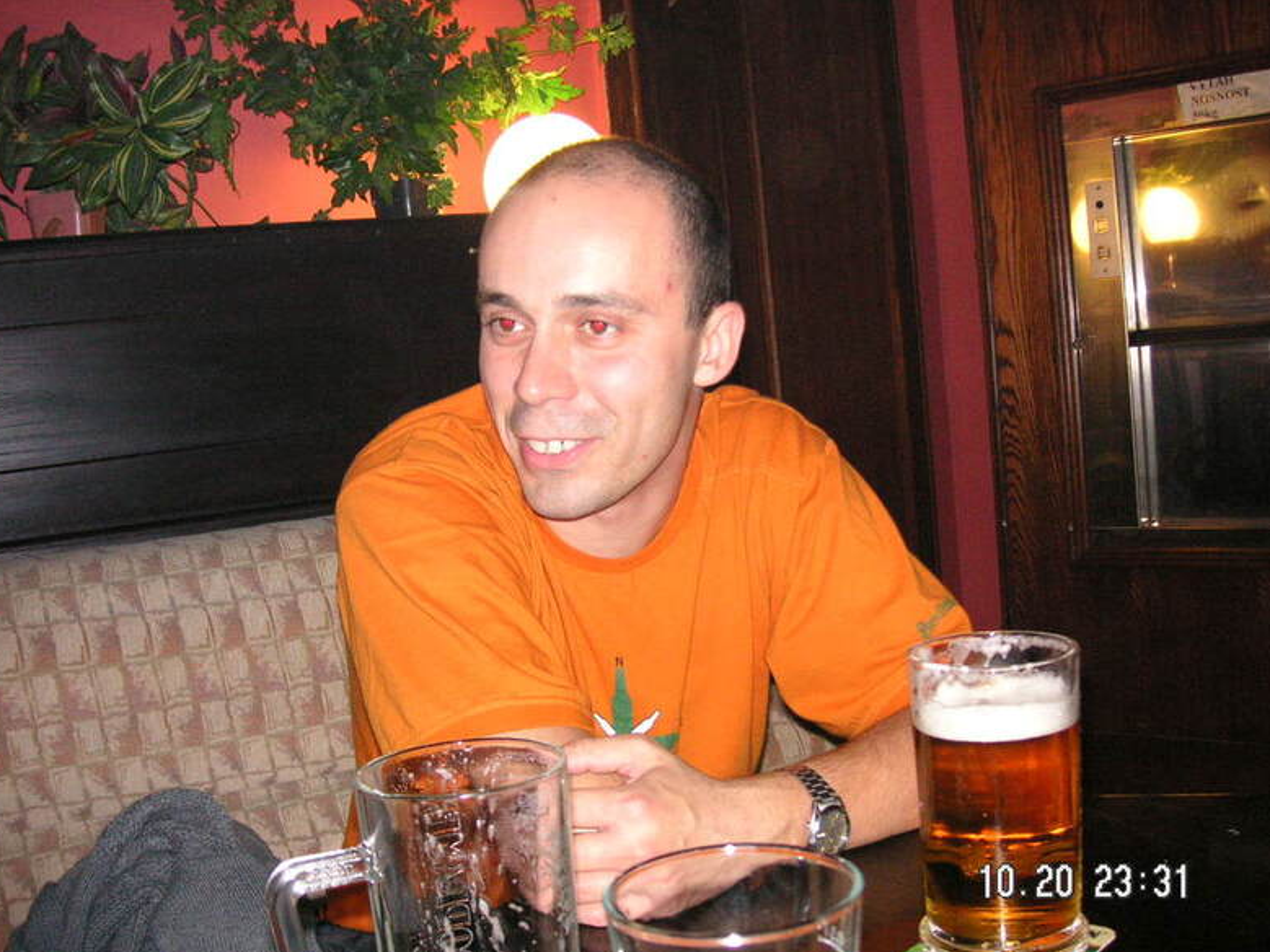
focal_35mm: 38
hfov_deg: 49.0
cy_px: 487
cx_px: 629
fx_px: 1394
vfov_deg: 37.7
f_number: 2.8
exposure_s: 1/45
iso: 160
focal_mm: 6.1
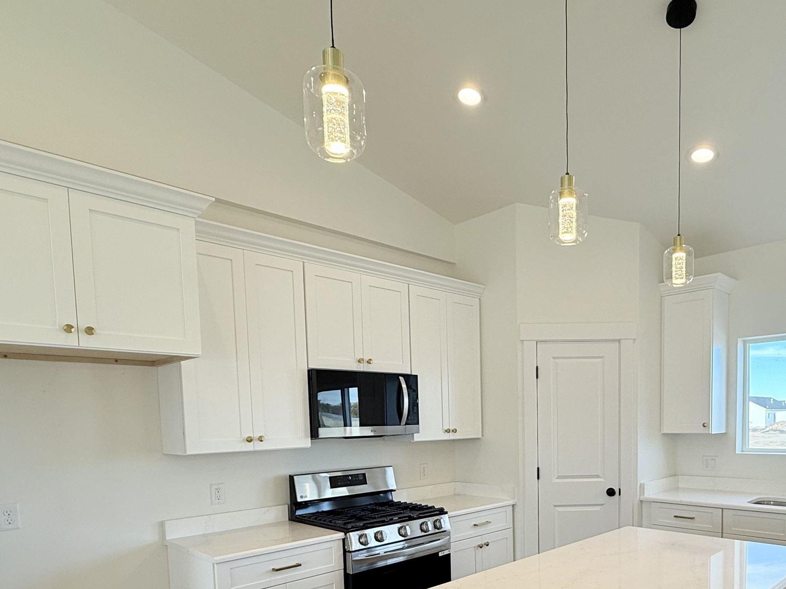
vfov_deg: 51.8
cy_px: 463
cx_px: 502
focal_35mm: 25
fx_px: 568
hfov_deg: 68.1
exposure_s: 1/120
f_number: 2.2
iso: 64
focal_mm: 2.22
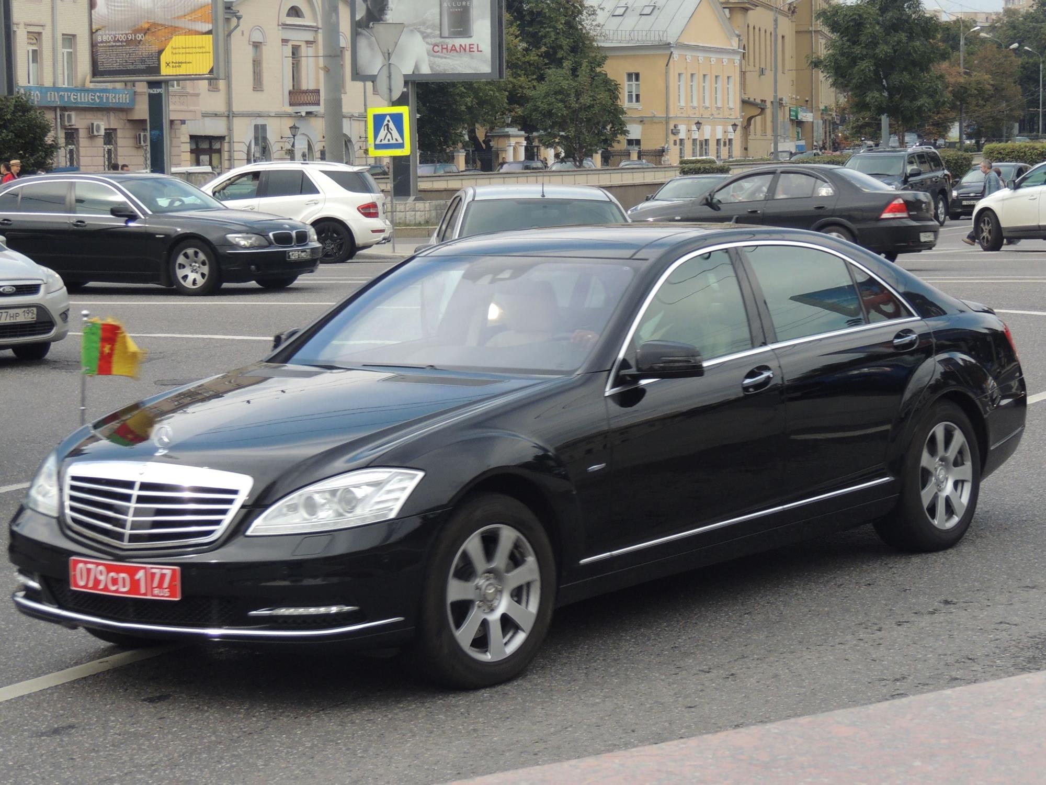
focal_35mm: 75
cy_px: 392
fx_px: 2266
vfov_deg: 19.6
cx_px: 523
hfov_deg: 26.0
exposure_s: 1/400
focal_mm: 13.3
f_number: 3.9
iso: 125
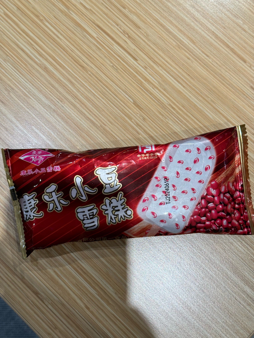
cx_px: 127
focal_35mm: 48
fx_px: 470
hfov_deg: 30.3
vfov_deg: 39.7
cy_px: 169
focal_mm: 6.76
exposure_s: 1/100
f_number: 1.78
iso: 50
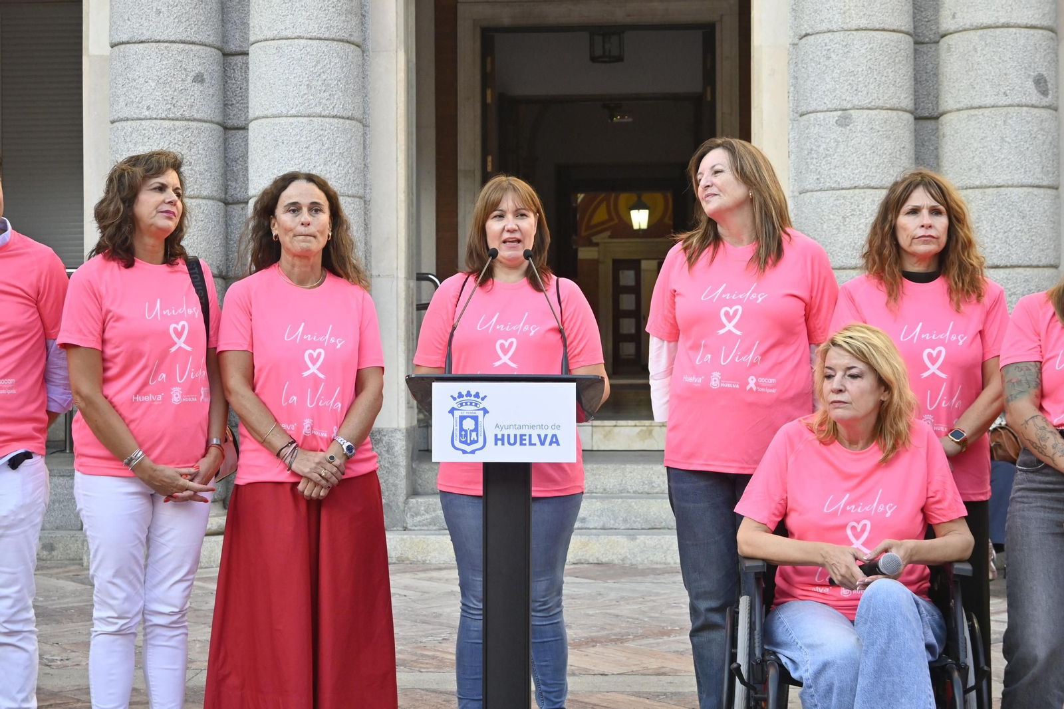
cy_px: 354
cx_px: 532
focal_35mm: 66
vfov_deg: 20.6
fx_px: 1950
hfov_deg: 30.5
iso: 1250
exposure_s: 1/500
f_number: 6.3
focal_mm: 44
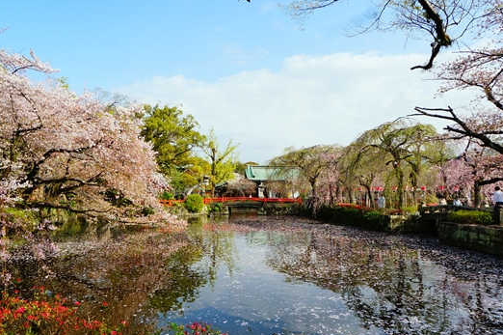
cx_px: 207
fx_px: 321
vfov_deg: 54.9
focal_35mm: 23
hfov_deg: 75.5
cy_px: 186
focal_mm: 10
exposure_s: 1/160
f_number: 9
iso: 100
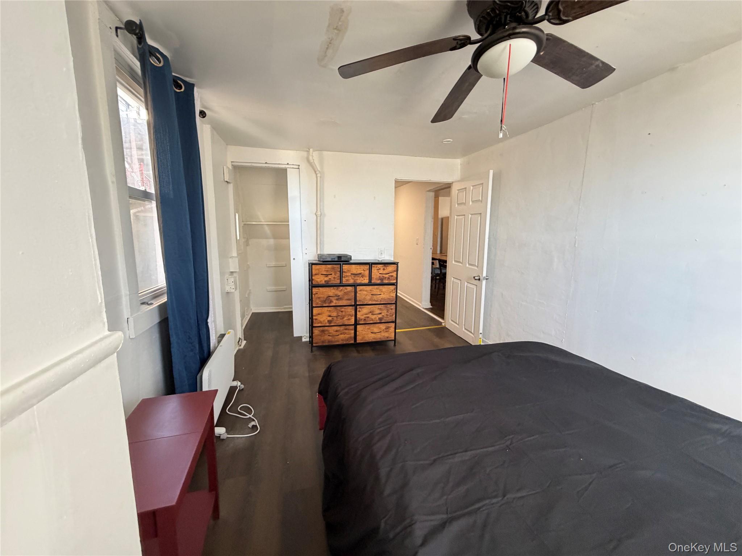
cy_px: 278
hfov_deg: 102.1
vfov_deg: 85.7
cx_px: 371
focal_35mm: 14
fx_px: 300
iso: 320
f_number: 2.2
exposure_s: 1/73
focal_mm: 2.22
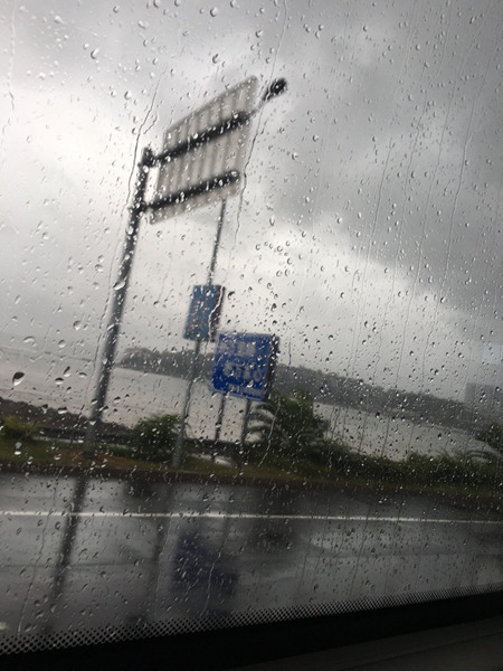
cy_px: 336
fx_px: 562
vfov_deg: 61.7
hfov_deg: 48.2
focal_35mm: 29
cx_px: 252
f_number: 2.2
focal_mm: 4.15
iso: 25
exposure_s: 1/111
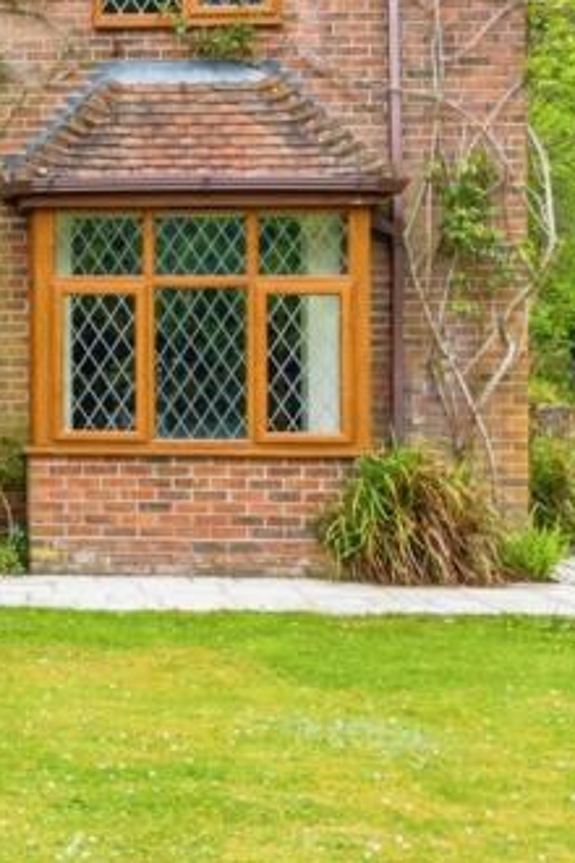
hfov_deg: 13.6
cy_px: 284
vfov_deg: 21.8
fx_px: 2228
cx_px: -350
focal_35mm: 93
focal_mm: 20
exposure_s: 1/160
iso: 320
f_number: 7.1
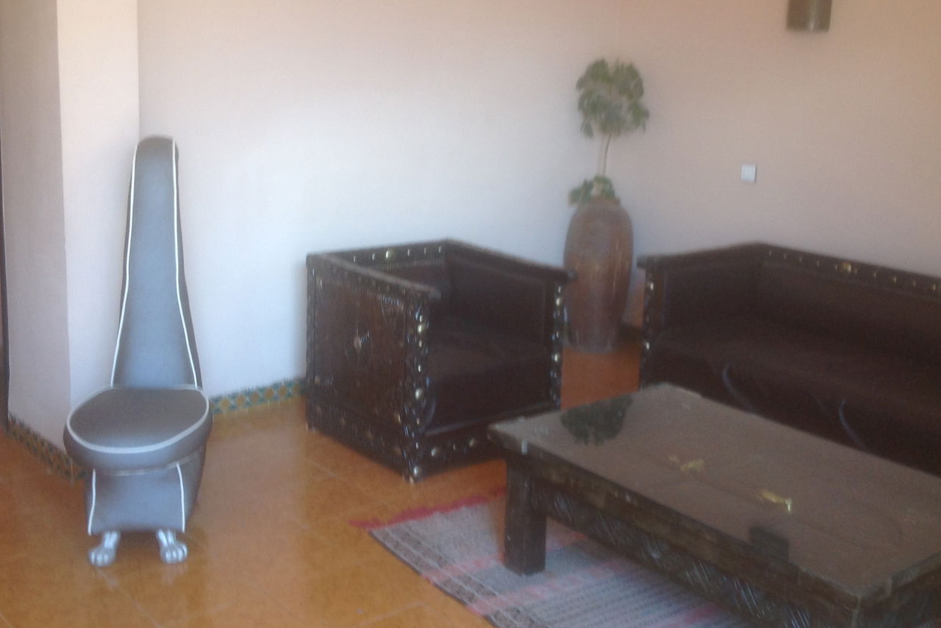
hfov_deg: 42.7
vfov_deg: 29.2
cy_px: 252
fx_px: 1202
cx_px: 483
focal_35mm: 46
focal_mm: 4.28
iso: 50
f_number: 2.4
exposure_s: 1/17
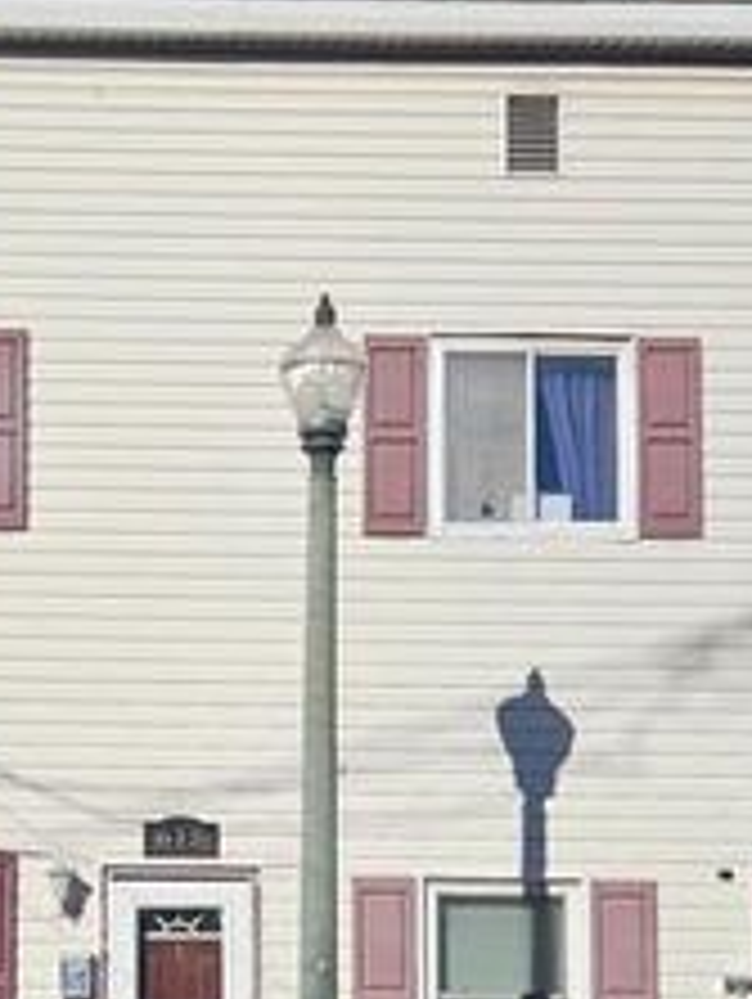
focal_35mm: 69
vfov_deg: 27.7
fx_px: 1995
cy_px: 758
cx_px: 126
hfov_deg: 21.0
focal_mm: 5.4
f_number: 1.8
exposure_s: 1/3372
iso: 25
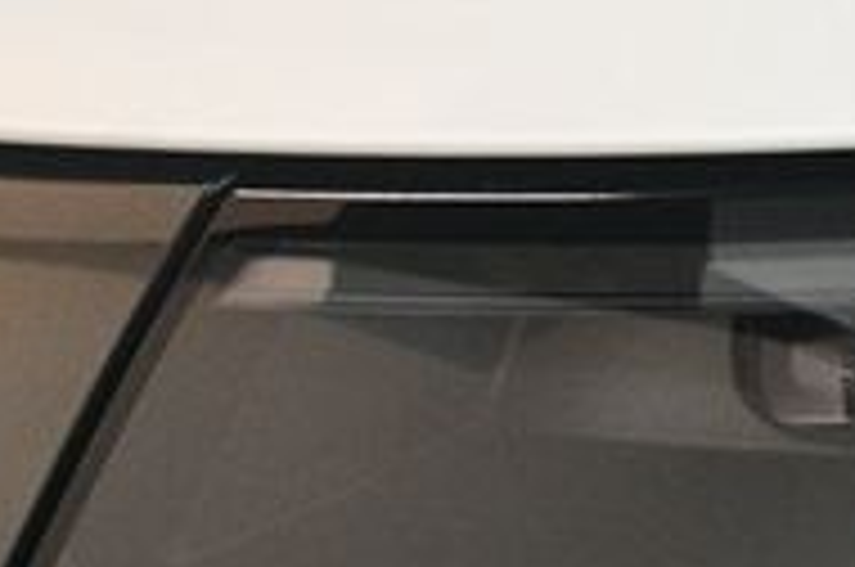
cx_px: 1138
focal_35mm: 162
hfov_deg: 12.3
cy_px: 594
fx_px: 3841
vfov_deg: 8.4
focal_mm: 32
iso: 3200
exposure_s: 1/125
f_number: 4
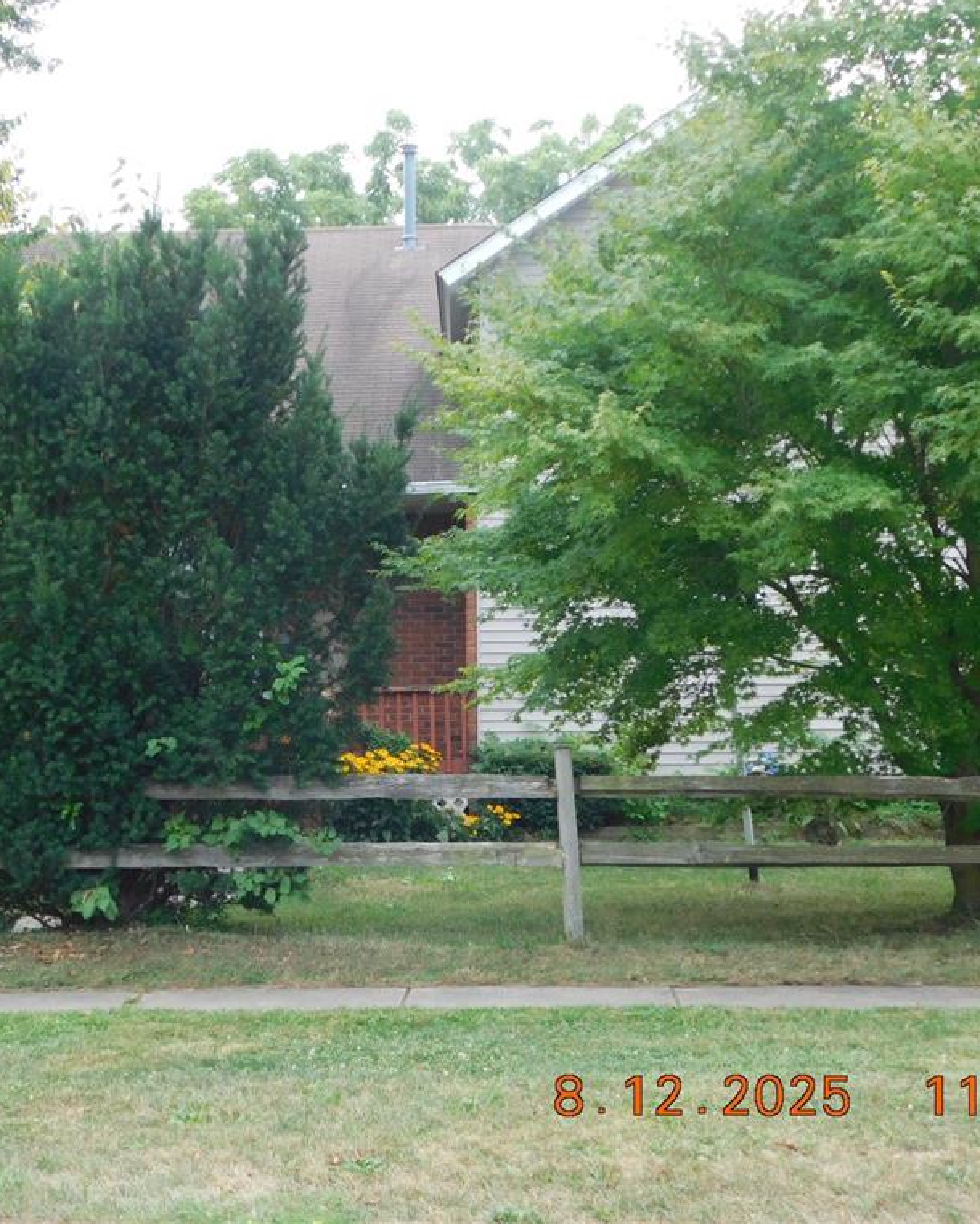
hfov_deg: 25.7
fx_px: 2138
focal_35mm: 59
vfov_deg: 31.9
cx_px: 366
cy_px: 609
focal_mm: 8
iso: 125
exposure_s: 1/200
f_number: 3.7
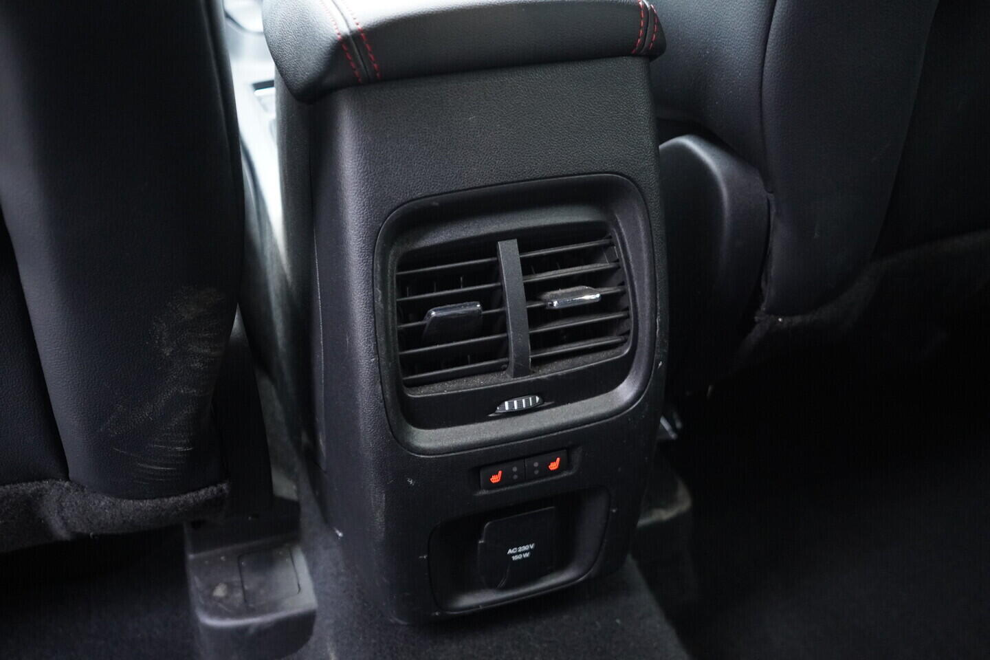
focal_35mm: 36
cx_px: 495
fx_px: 990
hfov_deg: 53.1
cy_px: 330
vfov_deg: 36.9
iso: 2500
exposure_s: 1/40
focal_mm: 24
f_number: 2.8
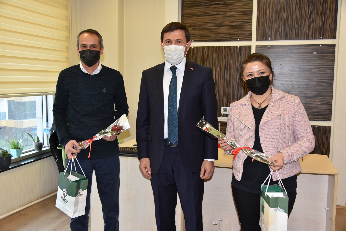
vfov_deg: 36.9
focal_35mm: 36
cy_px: 116
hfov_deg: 53.1
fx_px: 346
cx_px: 173
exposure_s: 1/100
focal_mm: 36
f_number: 5.6
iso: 1600
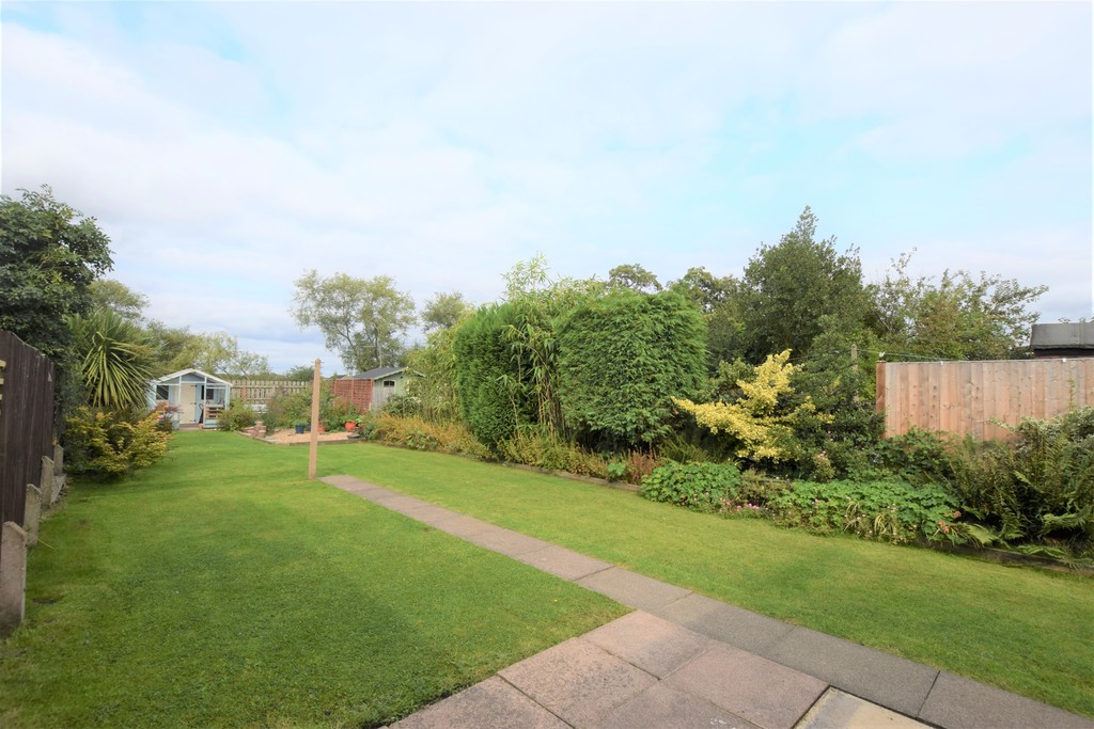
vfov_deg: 77.3
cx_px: 547
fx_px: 456
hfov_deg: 100.4
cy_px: 364
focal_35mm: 15
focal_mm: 10
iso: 200
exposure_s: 1/320
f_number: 9
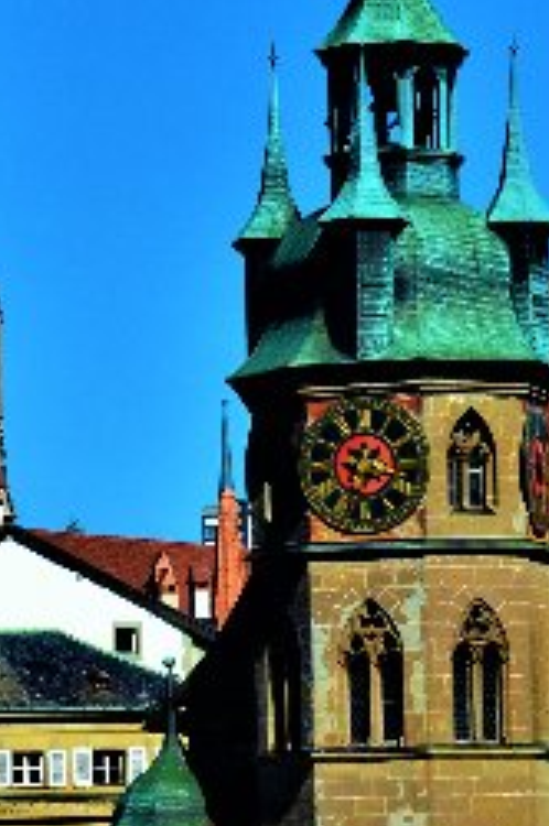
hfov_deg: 6.4
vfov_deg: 9.5
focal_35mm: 216
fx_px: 4945
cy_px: 608
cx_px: 384
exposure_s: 1/320
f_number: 10
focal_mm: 45
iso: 320
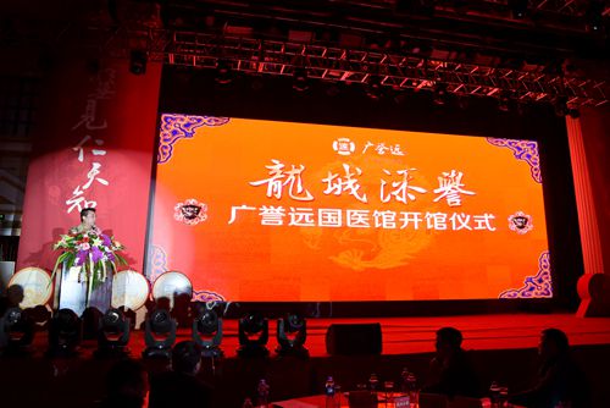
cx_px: 305
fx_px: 407
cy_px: 204
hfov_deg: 73.7
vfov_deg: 53.2
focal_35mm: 24
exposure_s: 1/100
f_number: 5.6
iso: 1600
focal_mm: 24
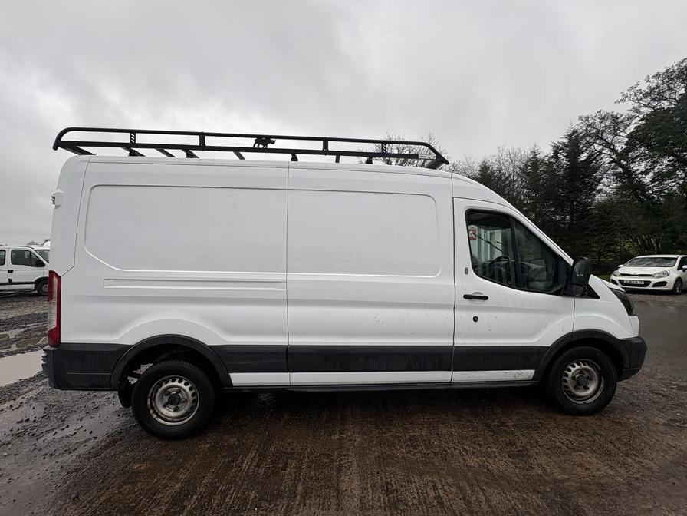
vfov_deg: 85.7
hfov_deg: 102.1
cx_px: 344
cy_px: 258
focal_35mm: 14
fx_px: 278
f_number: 2.2
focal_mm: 2.22
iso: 40
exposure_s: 1/217
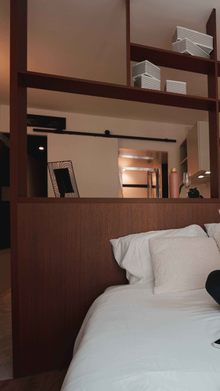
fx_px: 280
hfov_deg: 35.5
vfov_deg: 69.7
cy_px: 215
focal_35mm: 27
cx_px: 251
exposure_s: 1/160
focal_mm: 12
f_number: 2.8
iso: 160
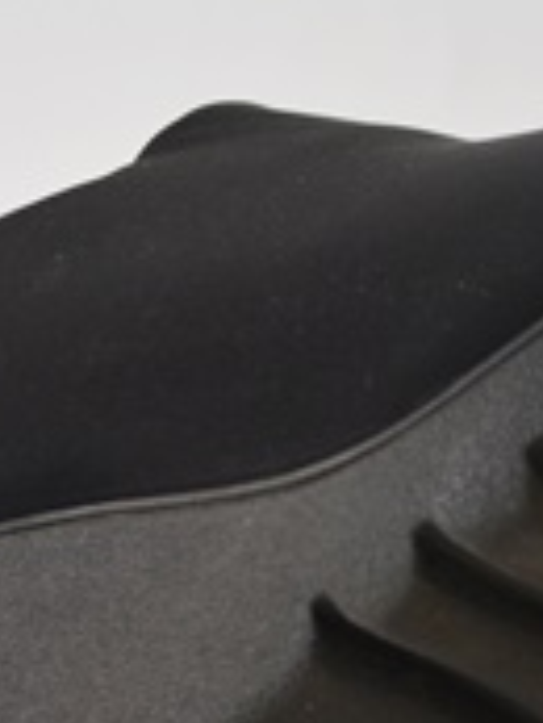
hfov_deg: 9.7
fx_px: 3133
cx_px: 706
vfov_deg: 12.9
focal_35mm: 150
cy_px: 798
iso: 400
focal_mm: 30
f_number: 5
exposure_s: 1/100
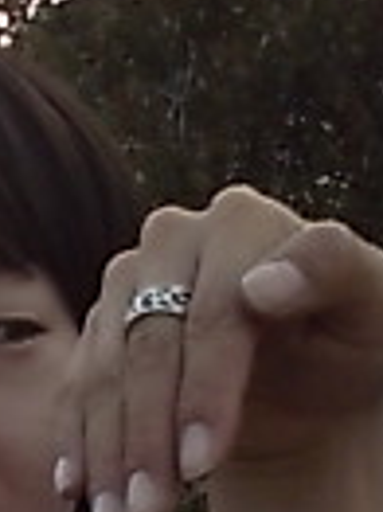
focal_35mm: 142
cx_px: -461
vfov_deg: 13.5
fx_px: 2098
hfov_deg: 9.5
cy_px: 625
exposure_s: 1/154
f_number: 3.5
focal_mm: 3.73
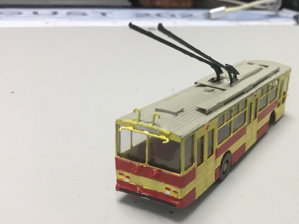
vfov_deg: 34.2
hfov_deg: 44.2
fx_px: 363
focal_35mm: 42
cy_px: 136
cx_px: 197
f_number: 2.4
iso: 50
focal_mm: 3.3
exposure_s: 1/30
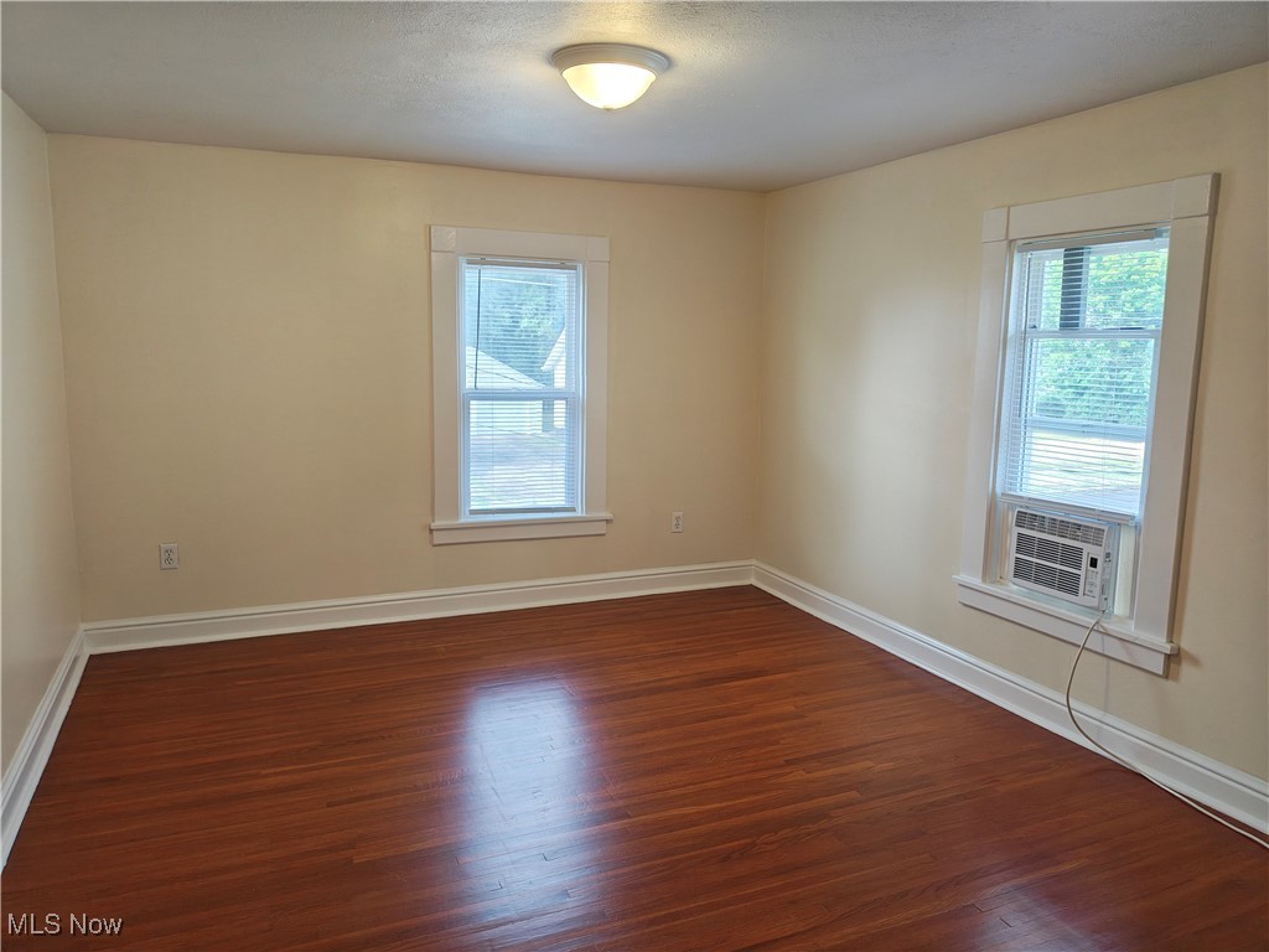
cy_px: 476
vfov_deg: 54.9
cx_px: 634
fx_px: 916
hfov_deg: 69.4
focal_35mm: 25
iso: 731
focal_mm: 4.68
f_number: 1.7
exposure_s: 1/120
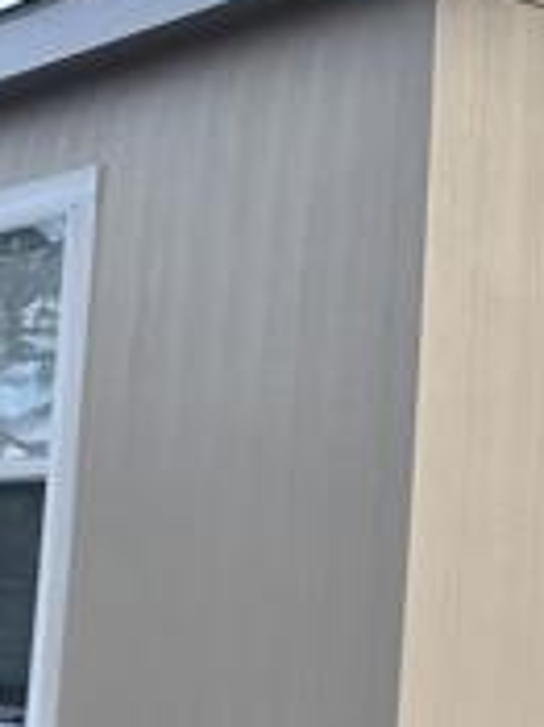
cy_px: 403
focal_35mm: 95
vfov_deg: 20.7
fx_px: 1993
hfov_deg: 13.9
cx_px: 959
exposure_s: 1/1721
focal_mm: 5.1
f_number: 1.6
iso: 50
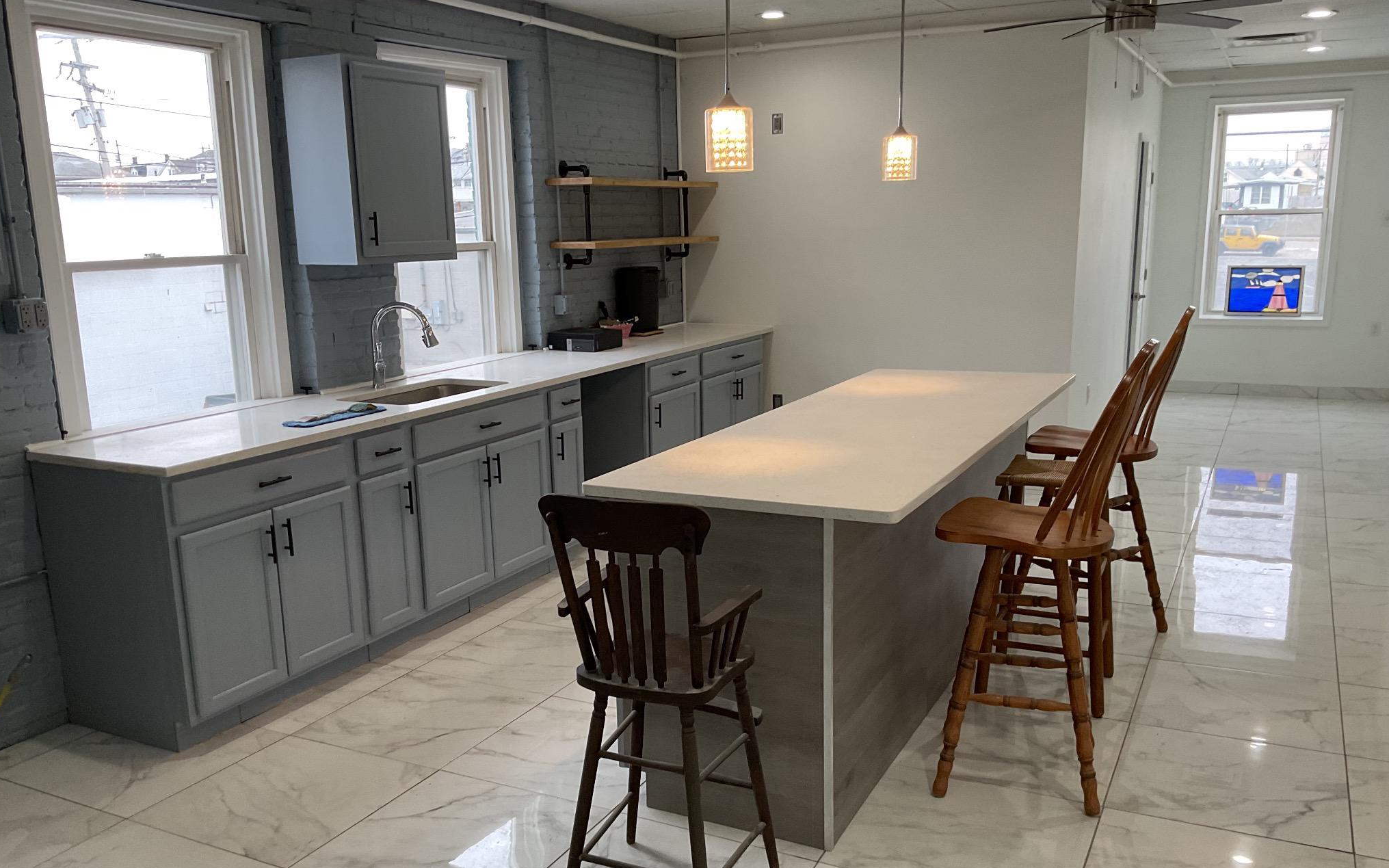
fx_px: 1173
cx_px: 693
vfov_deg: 40.5
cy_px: 487
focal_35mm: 31
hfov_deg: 61.2
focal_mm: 3
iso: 64
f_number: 1.8
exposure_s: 1/120
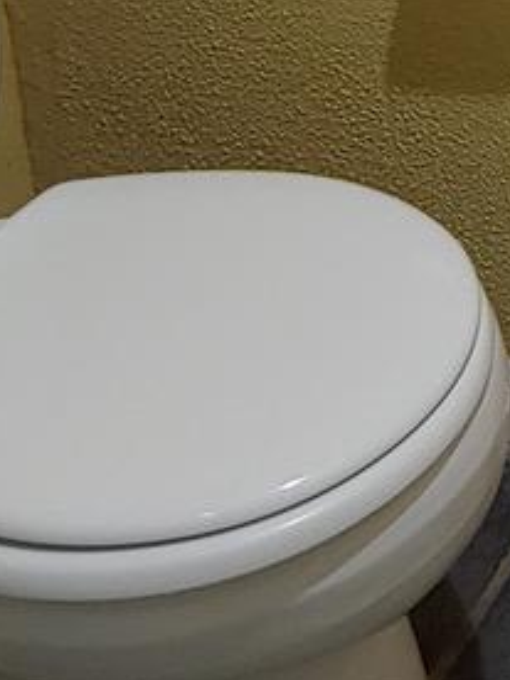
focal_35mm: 89
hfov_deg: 14.0
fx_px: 1748
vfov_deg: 18.8
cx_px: 1013
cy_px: -409
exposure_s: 1/30
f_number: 1.9
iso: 200
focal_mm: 2.18
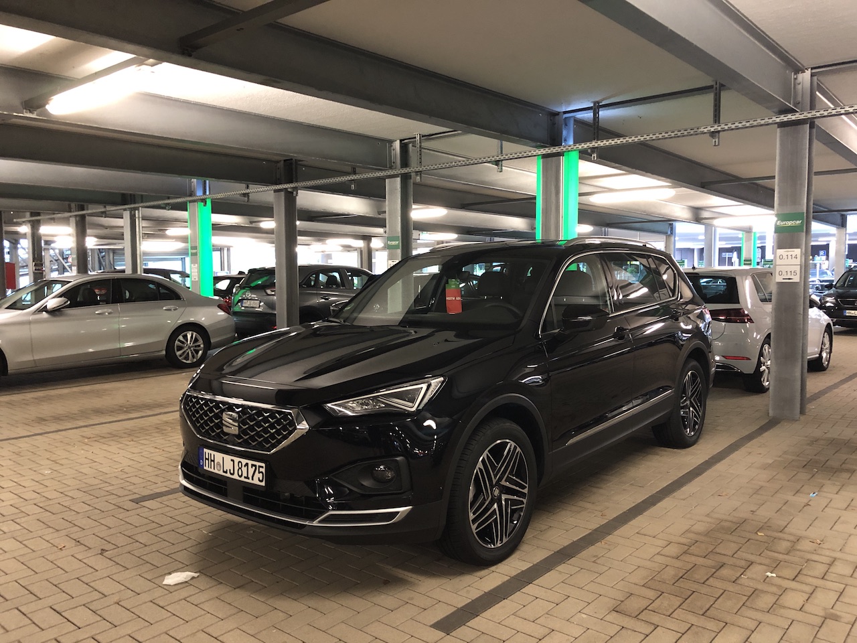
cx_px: 428
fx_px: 693
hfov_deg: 63.4
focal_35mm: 28
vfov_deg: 49.7
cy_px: 322
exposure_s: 1/7
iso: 80
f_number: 1.8
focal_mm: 4
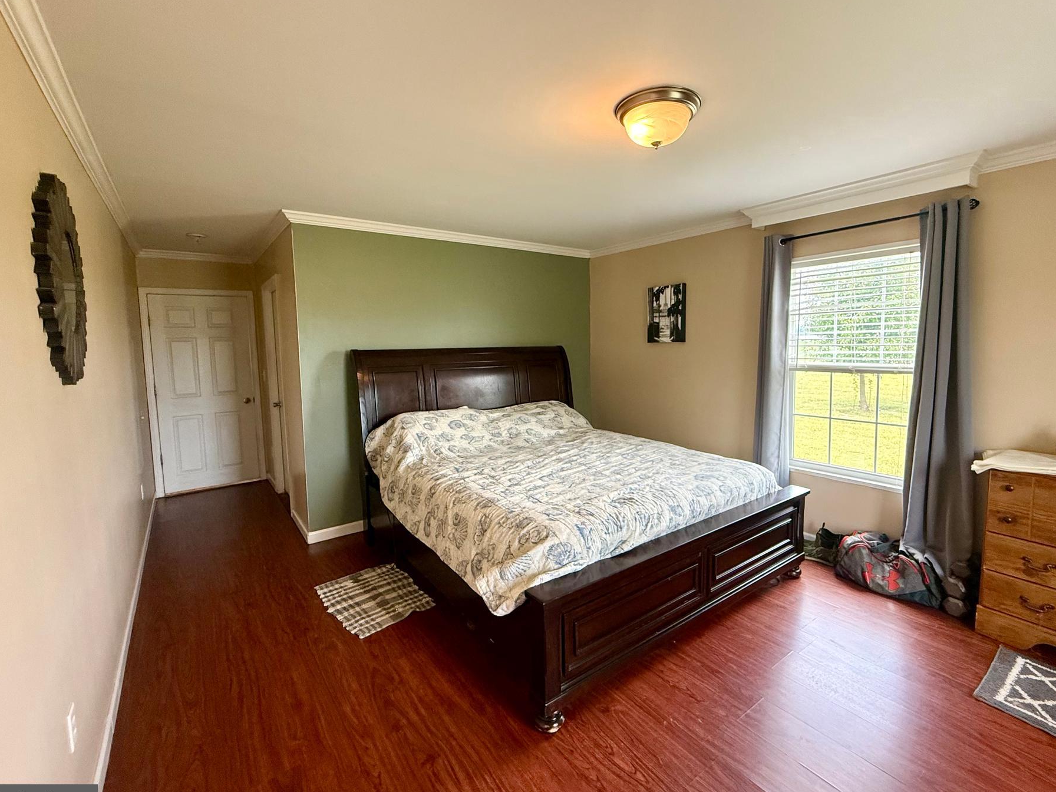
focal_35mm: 16
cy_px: 380
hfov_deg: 94.4
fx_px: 488
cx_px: 554
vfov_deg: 78.1
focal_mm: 2.22
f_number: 2.2
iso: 250
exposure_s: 1/99
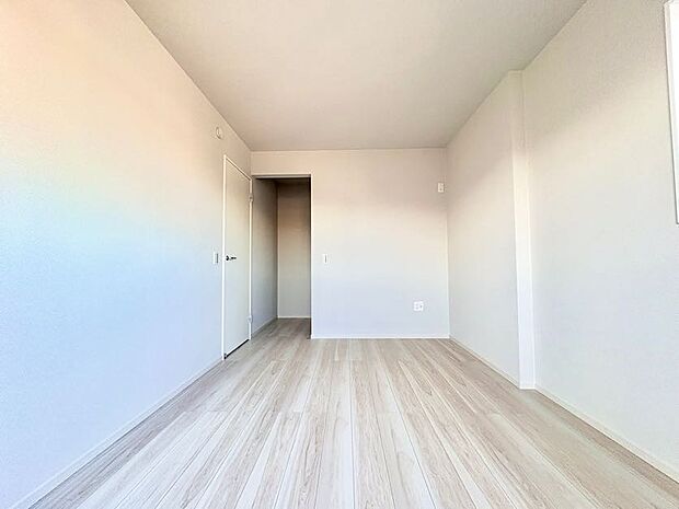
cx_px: 340
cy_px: 254
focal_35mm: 14
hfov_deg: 102.1
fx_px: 275
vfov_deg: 85.7
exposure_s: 1/99
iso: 200
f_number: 2.2
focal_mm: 2.22
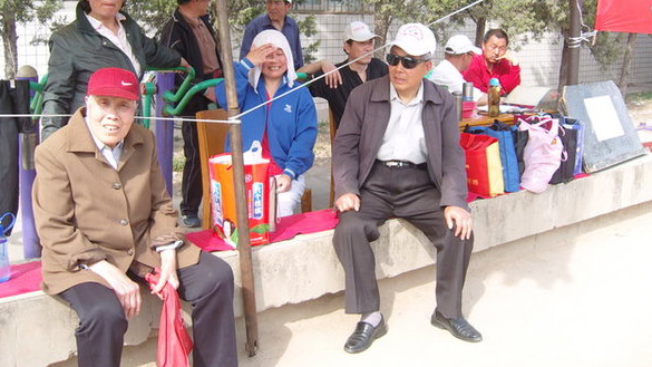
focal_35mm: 38
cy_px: 120
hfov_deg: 52.8
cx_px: 331
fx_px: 657
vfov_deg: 30.9
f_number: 2.8
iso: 100
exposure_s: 1/320
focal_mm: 7.3
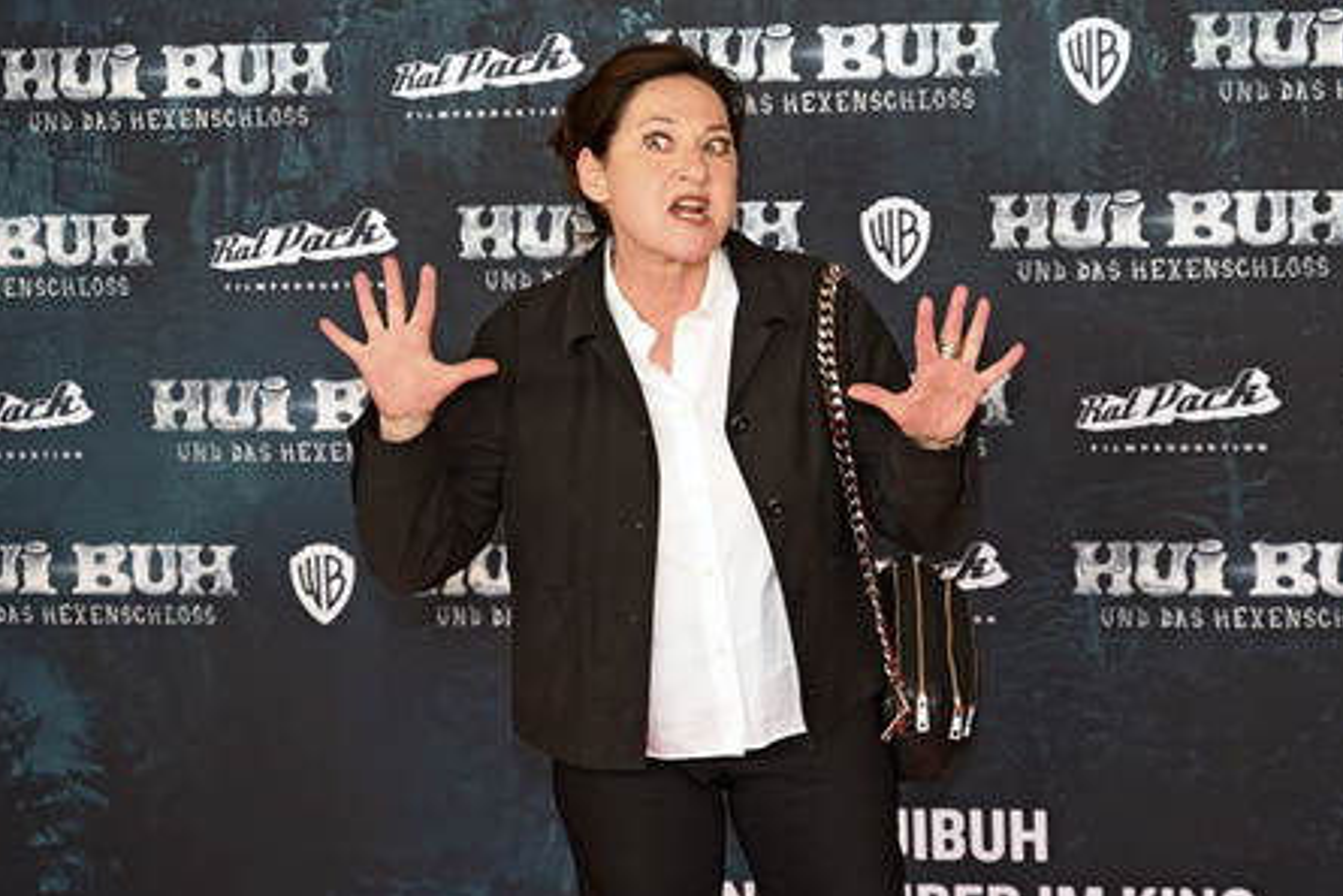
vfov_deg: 18.0
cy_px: 450
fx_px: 2836
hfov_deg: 26.6
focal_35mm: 76
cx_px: 668
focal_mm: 75
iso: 400
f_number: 2.8
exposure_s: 1/125
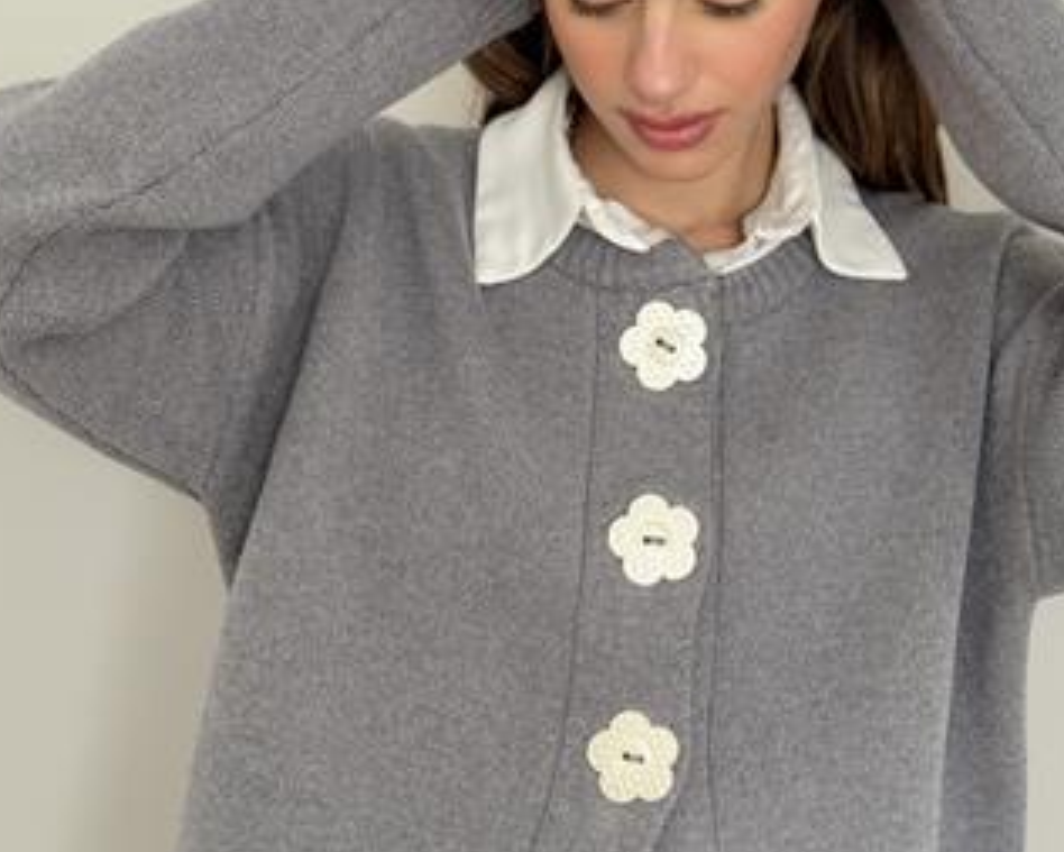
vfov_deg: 19.4
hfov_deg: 24.1
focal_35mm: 79
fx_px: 2489
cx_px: 623
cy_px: 295
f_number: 1.78
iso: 100
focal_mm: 6.76
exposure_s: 1/98
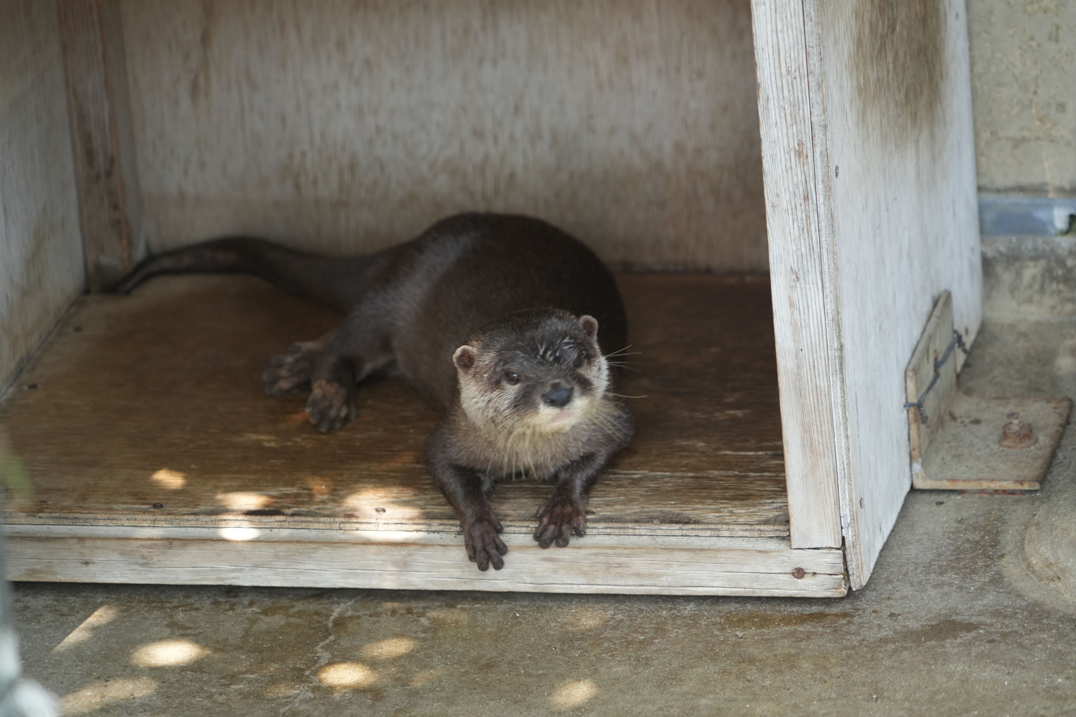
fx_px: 7173
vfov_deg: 5.7
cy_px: 358
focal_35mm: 240
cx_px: 538
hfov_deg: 8.6
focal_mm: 240
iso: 1600
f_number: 6.3
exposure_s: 1/250
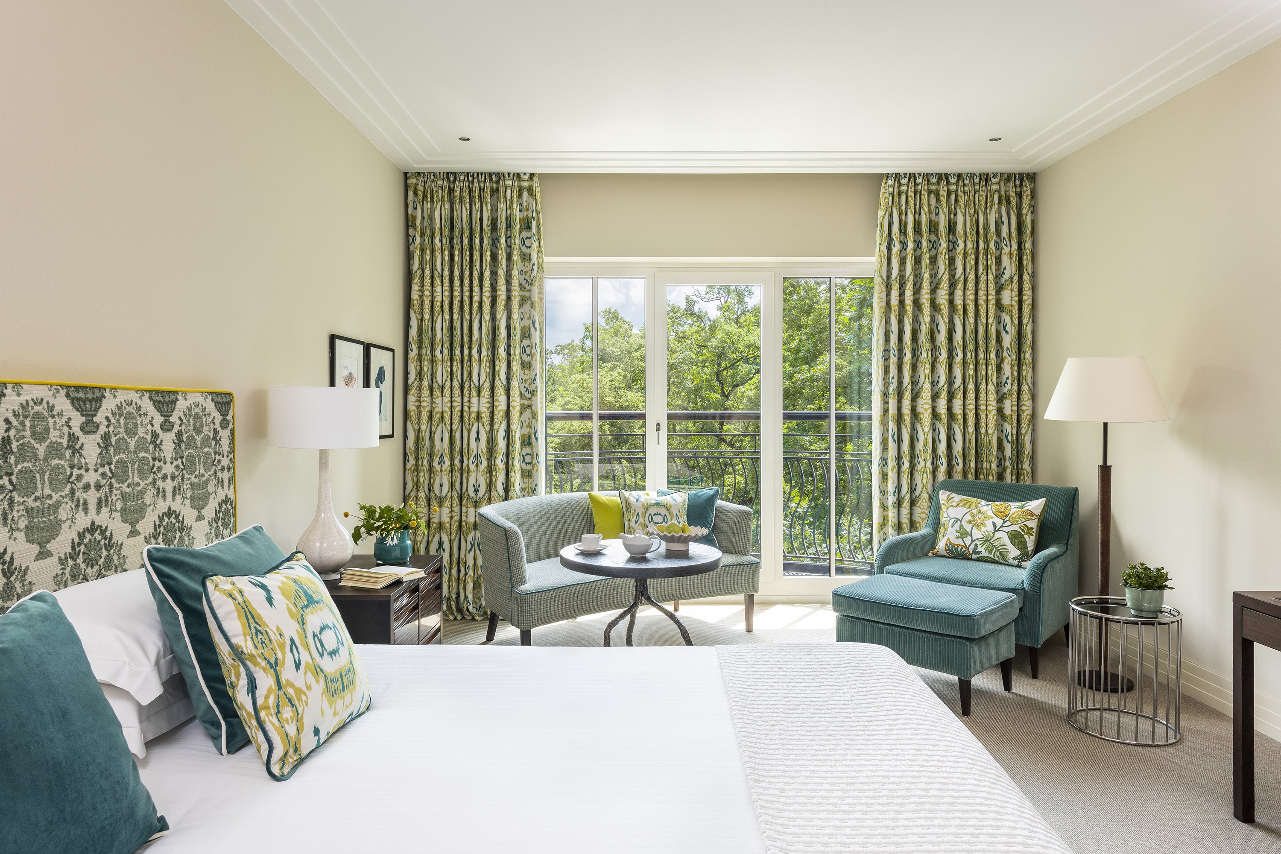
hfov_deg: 76.1
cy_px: 427
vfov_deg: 55.1
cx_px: 640
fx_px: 818
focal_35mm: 23
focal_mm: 23
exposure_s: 1/15
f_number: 16
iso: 80
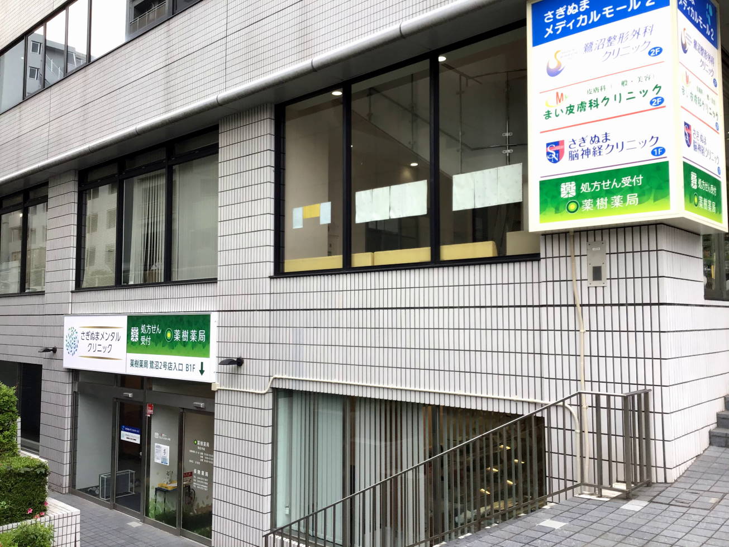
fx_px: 653
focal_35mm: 31
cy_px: 274
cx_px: 364
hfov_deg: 58.3
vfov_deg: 45.4
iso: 25
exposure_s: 1/155
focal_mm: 3.3
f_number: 2.4
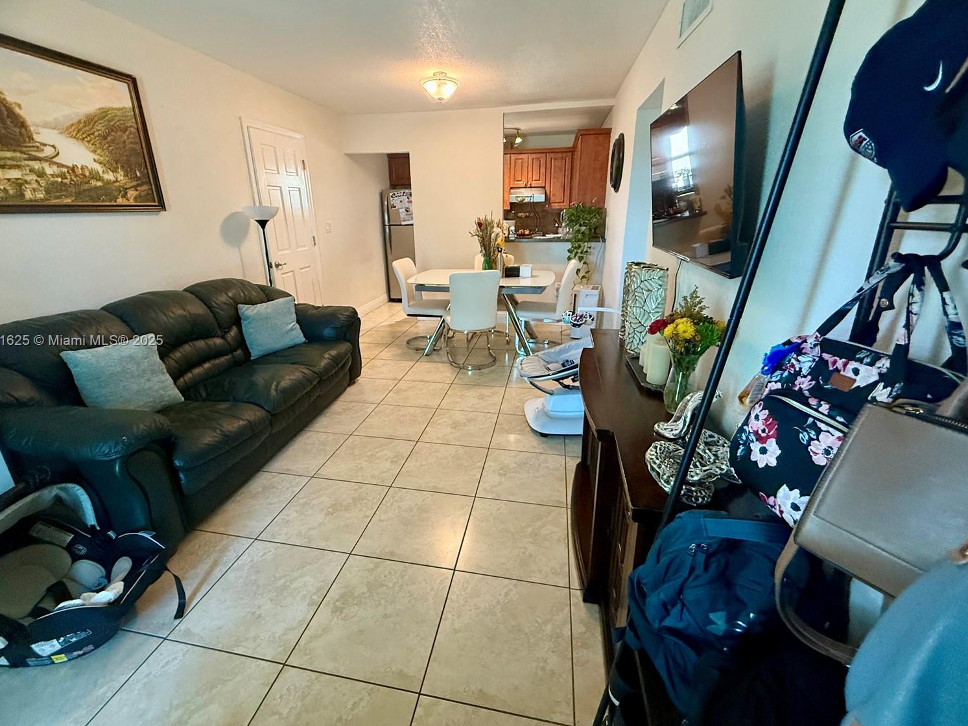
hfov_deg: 98.2
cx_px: 475
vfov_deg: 81.7
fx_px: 419
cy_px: 342
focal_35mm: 15
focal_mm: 2.22
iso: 500
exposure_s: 1/60
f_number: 2.2
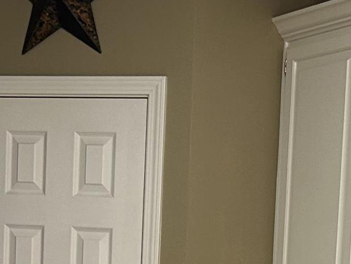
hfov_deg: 15.2
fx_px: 1319
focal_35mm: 130
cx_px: 200
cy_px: 443
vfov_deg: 10.8
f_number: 1.5
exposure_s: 1/60
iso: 125
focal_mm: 5.7
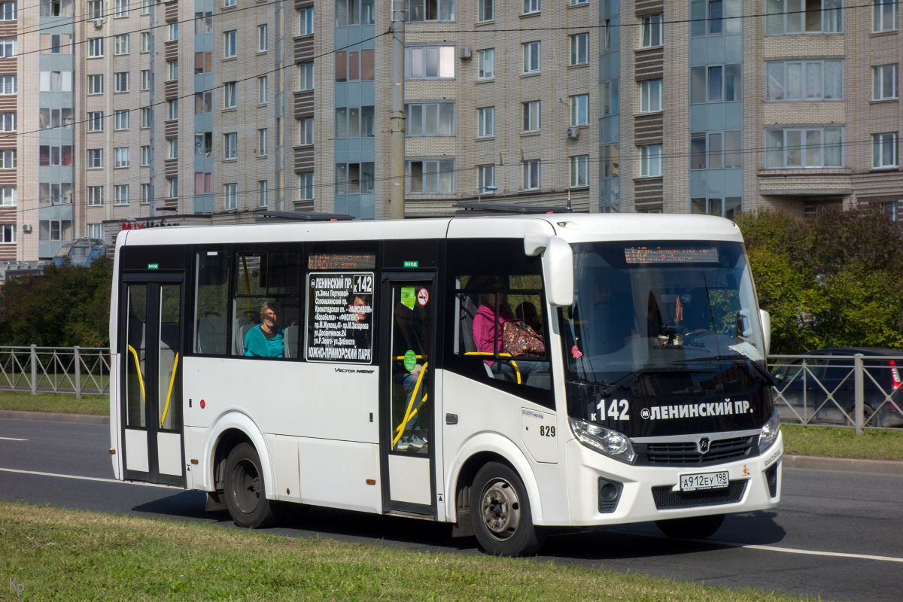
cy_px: 301
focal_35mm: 95
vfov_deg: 14.4
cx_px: 452
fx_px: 2383
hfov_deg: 21.5
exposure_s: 1/1000
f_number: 7.1
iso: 200
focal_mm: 35.26
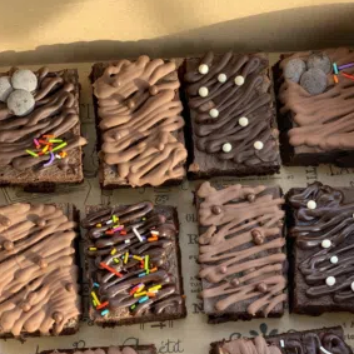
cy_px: 233
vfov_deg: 26.4
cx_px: 176
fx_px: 752
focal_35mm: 65
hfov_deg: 26.5
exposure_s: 1/122
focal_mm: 6
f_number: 2.4
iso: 64
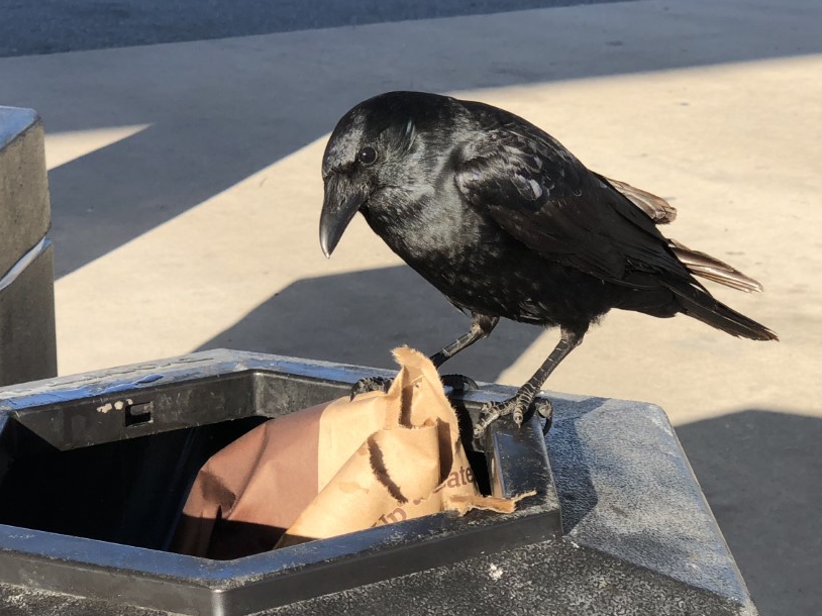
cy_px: 272
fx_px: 2184
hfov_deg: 21.3
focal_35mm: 92
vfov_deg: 16.0
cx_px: 483
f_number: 2.4
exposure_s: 1/422
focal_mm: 6
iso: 16
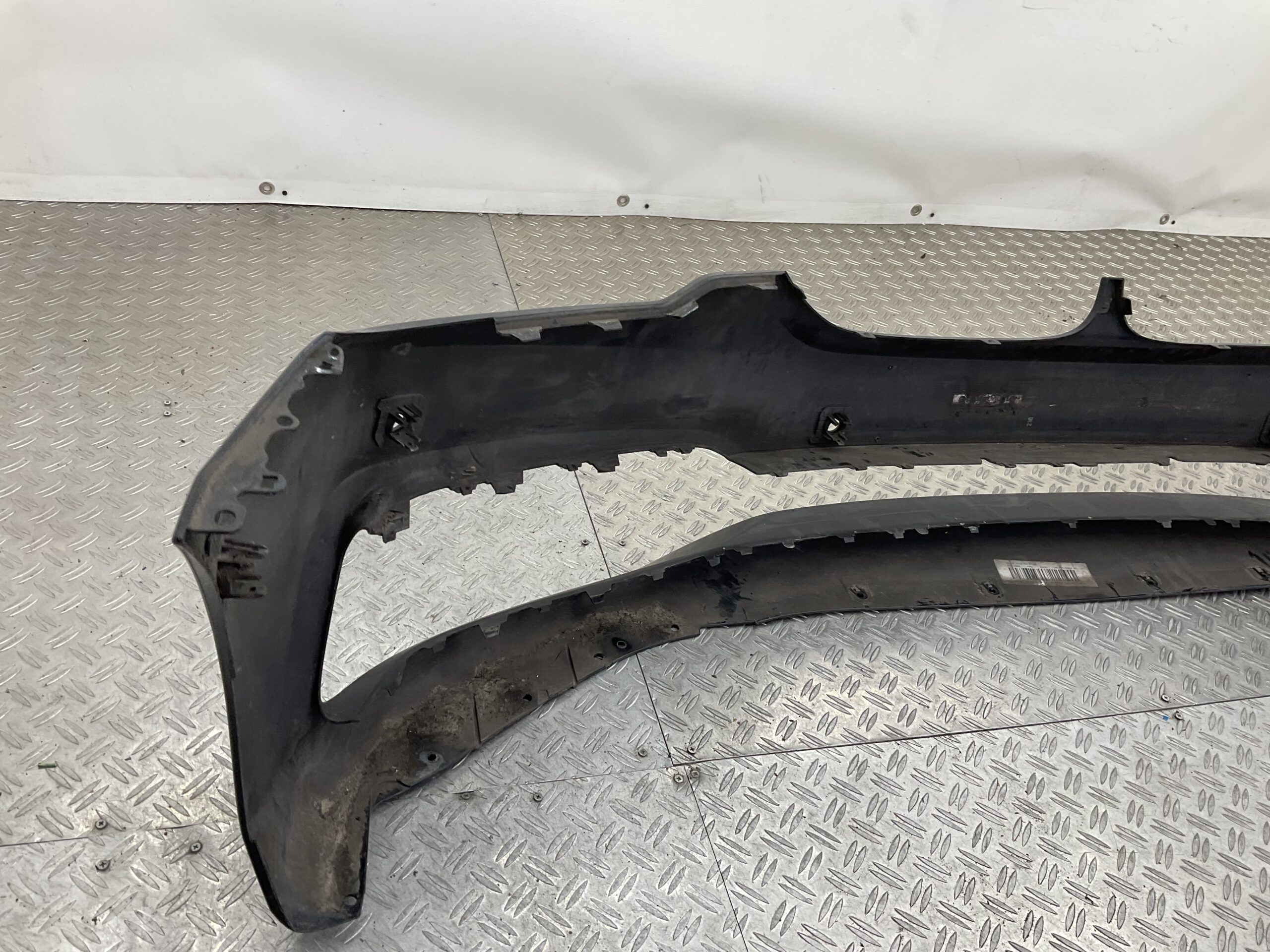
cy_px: 476
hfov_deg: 61.7
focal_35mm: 29
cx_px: 635
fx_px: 1064
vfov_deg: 48.2
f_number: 1.8
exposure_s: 1/100
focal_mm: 3
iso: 32
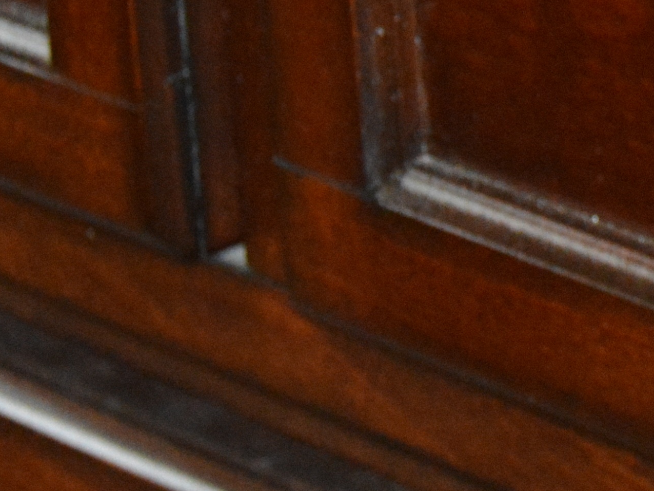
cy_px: 120
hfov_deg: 7.4
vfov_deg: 5.8
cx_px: 1250
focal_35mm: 258
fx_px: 4874
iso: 3200
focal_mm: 38
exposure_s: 1/60
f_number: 4.8
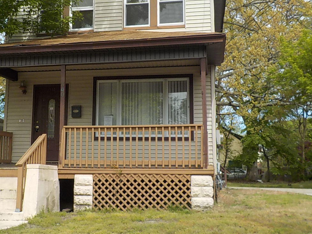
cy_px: 95
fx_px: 442
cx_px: 102
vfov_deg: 29.6
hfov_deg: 38.4
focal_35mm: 49
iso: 125
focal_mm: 4.1
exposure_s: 1/800
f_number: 3.3
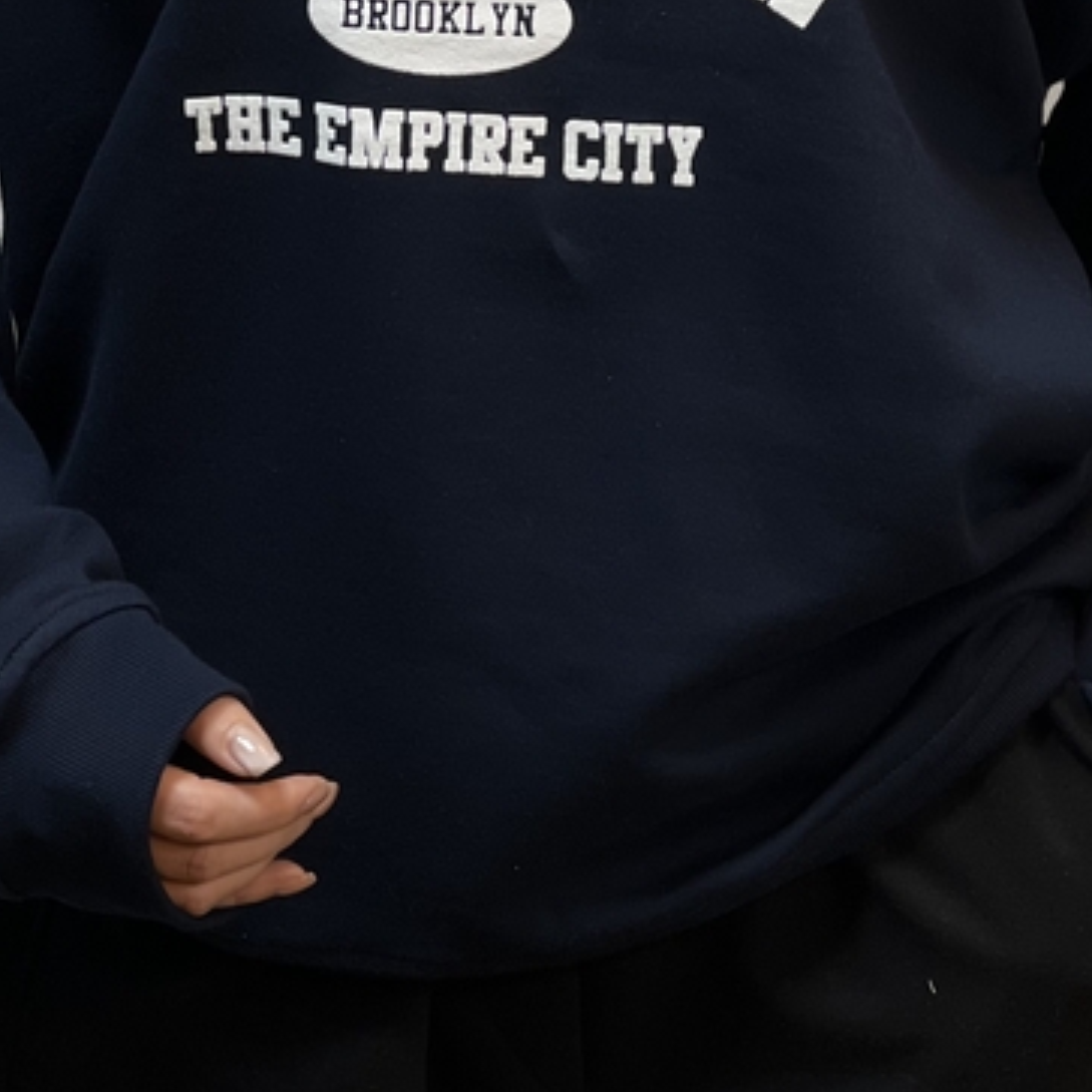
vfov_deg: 10.0
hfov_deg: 10.0
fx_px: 6246
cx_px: 575
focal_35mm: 175
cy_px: 329
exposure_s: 1/33
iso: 125
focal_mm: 9
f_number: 2.8
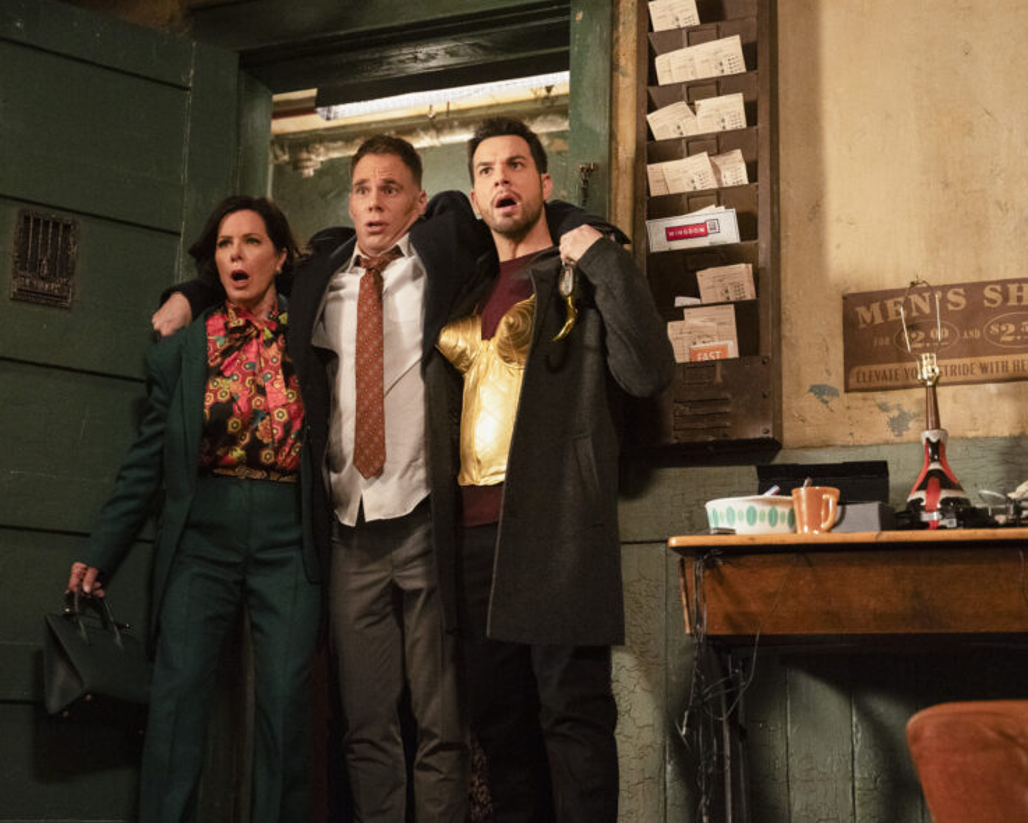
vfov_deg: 27.6
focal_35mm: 55
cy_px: 406
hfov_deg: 34.1
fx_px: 1674
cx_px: 473
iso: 5000
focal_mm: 48
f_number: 2.8
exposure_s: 1/200
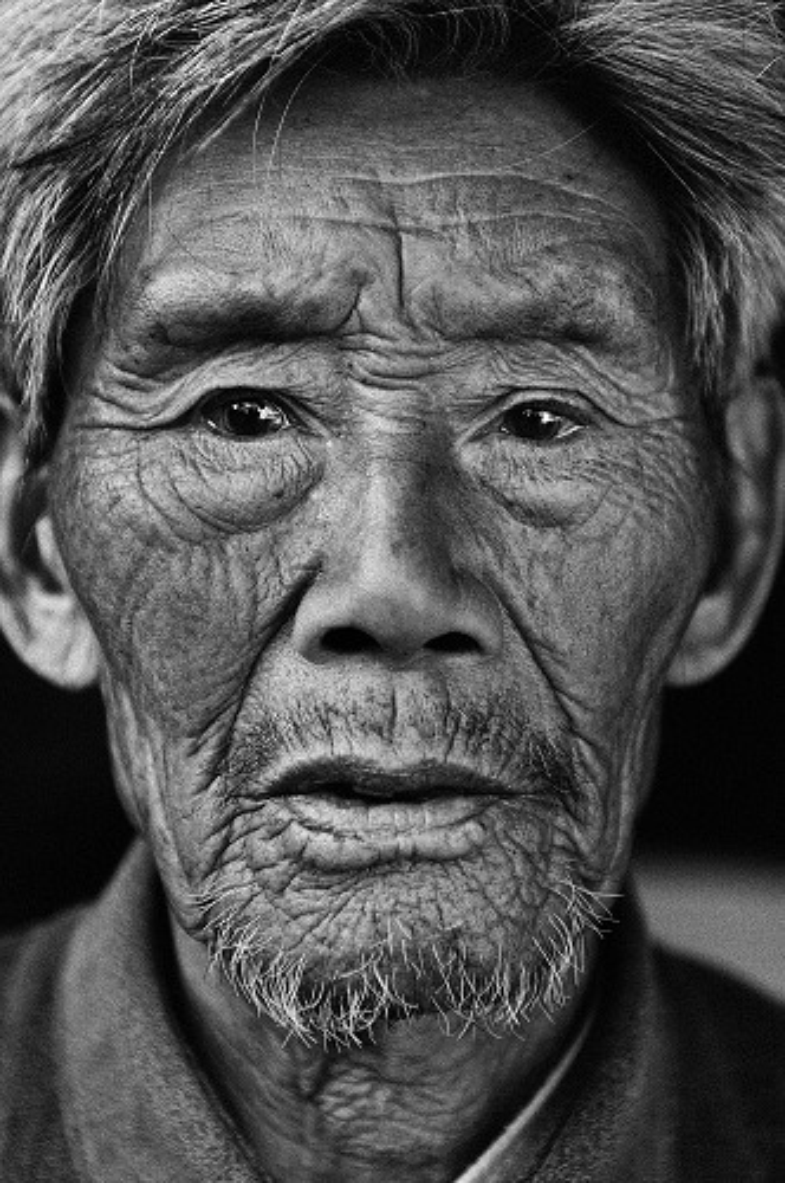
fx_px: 2296
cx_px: 392
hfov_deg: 19.4
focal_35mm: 70
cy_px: 592
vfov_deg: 28.9
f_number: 4
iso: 500
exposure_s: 1/250
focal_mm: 70
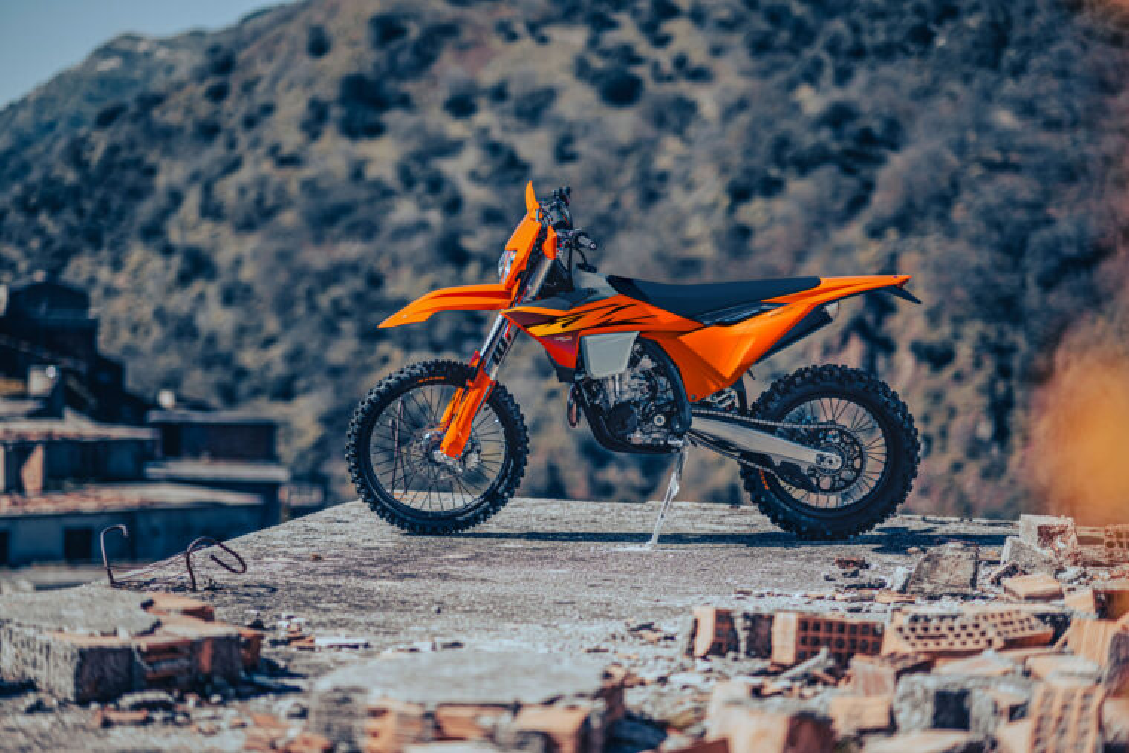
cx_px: 564
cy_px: 376
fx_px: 2666
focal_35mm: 85
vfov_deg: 16.1
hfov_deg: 23.9
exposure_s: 1/5000
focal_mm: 85
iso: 100
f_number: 1.8
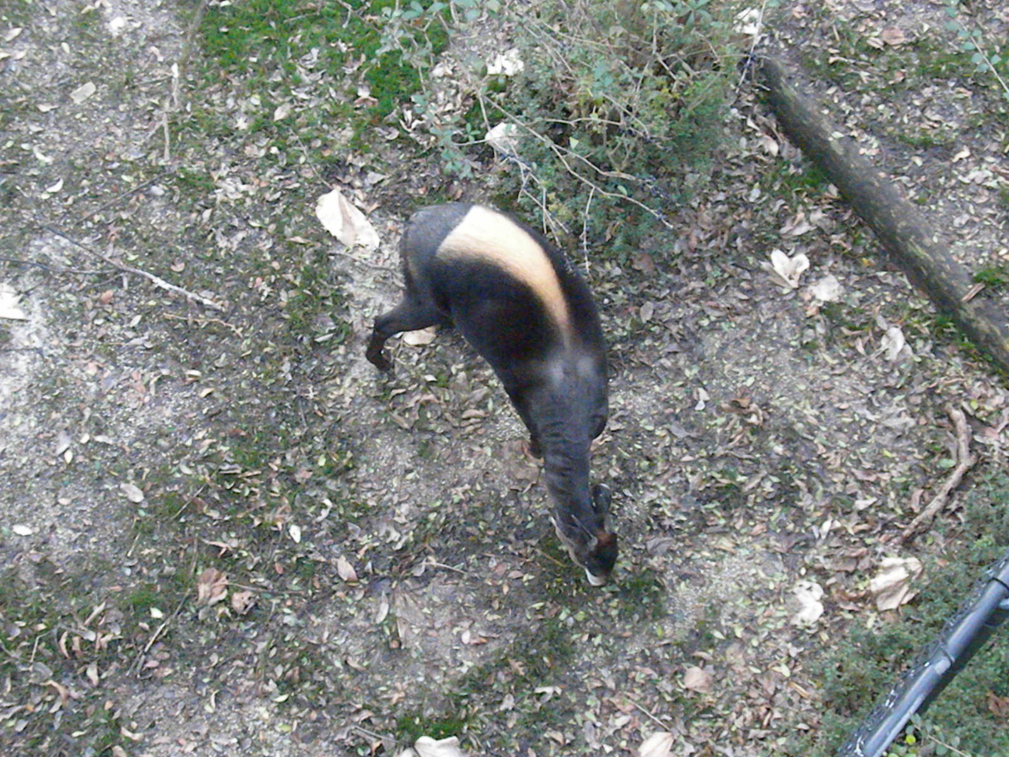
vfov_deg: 20.4
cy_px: 378
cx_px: 504
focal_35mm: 72
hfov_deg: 27.0
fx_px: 2099
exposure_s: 1/253
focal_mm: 12.7
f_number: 5
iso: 2234
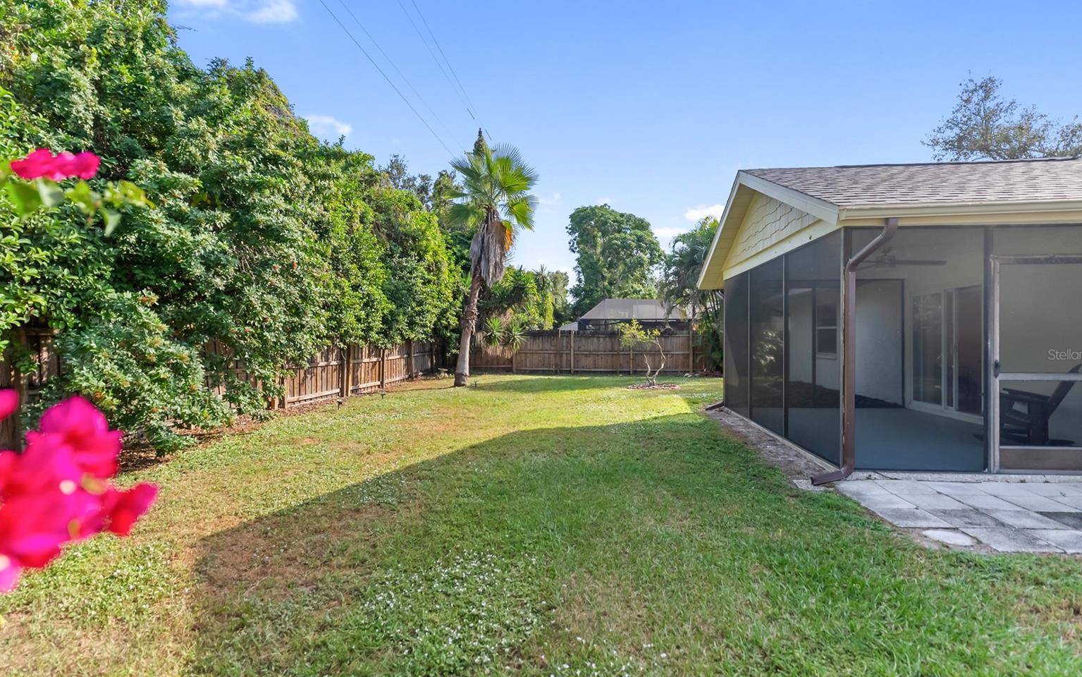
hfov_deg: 94.3
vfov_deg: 68.0
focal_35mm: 17
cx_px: 547
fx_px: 501
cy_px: 354
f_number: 2.8
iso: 160
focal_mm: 16
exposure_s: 1/1250
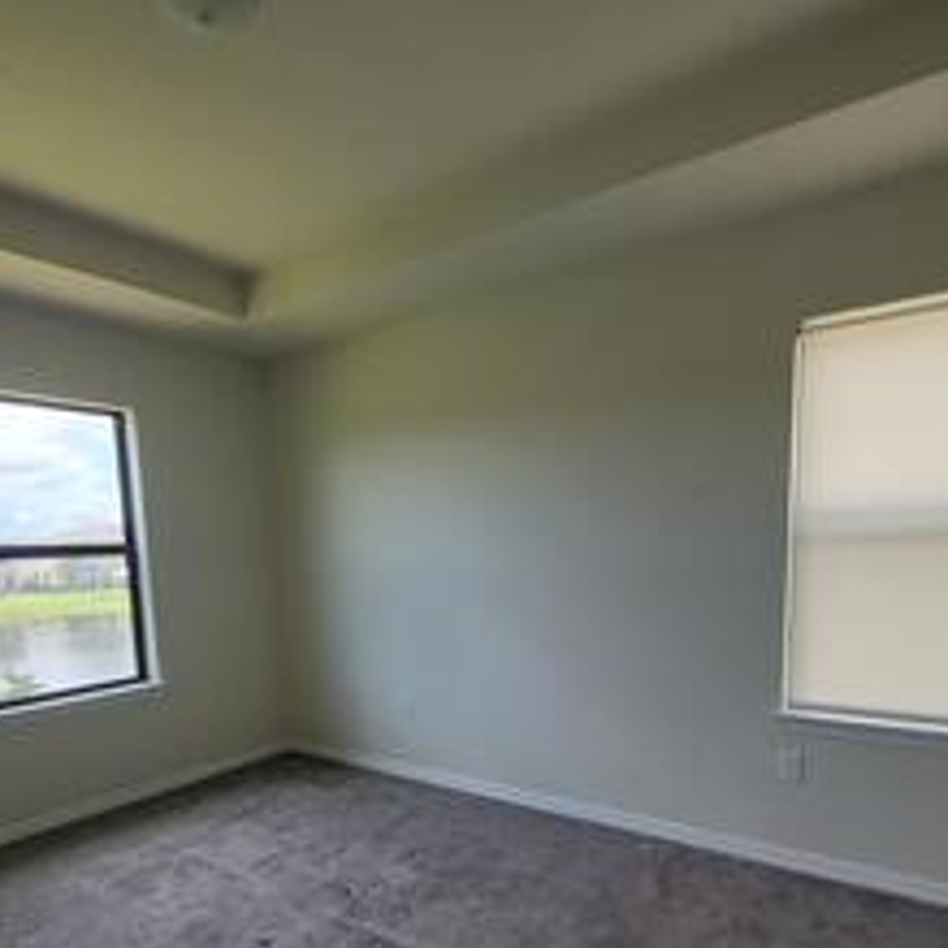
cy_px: 632
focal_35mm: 21
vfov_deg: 70.1
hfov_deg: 72.1
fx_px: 651
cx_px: 450
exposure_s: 1/120
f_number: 2.2
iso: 40
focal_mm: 1.74
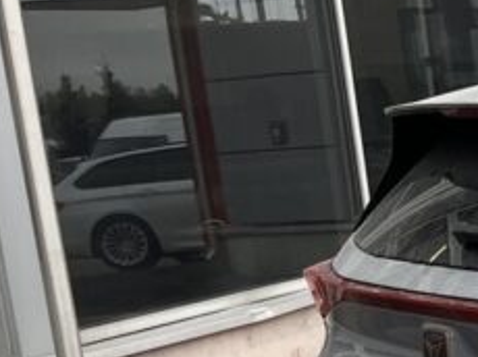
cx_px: 946
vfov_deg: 12.5
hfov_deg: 14.3
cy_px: 399
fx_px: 1600
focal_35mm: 116
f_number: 1.6
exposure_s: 1/517
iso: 50
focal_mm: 5.1
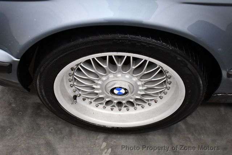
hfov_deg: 48.4
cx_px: 116
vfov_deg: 33.5
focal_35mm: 40
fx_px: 258
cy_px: 78
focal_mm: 20
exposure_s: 1/125
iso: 1000
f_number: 3.5
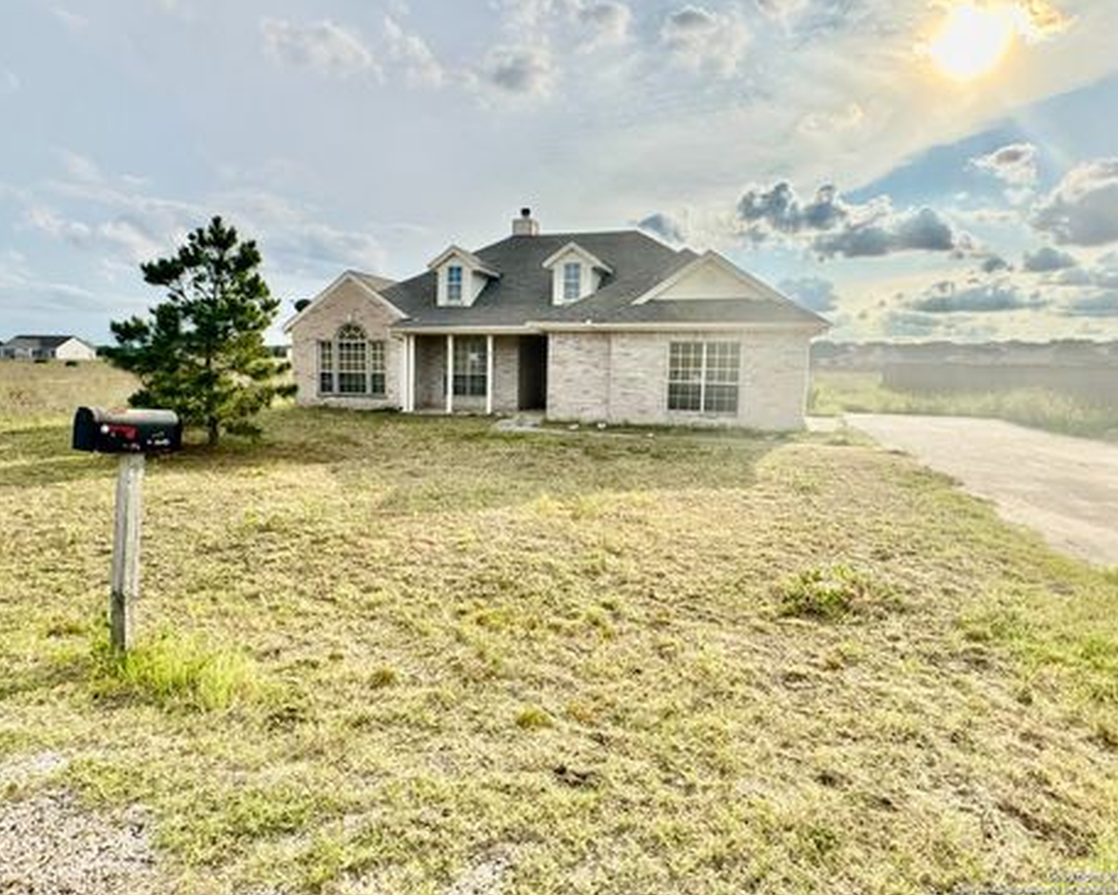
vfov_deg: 84.0
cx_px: 525
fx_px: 496
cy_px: 436
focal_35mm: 15
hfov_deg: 96.7
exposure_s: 1/3390
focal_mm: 2.22
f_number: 2.2
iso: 50
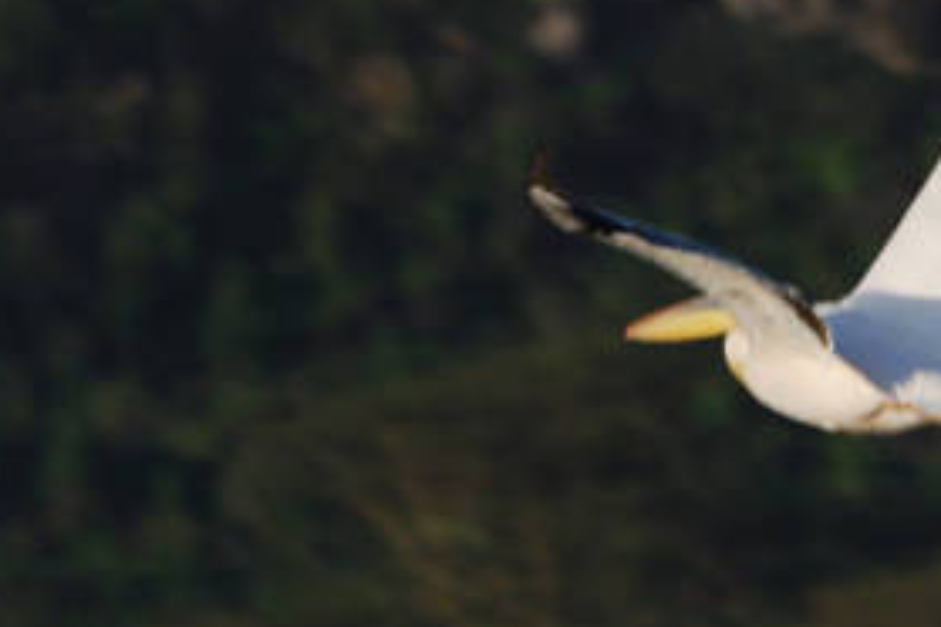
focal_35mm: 1508
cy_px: 172
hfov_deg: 1.4
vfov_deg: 0.9
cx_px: 890
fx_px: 39414
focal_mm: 400
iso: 100
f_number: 8
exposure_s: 1/250
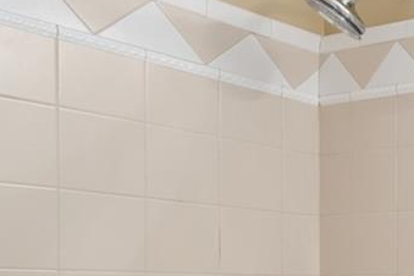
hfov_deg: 21.5
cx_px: 721
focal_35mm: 66
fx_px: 759
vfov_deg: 19.8
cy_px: 293
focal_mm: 14
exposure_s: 1/8
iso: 400
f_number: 7.1
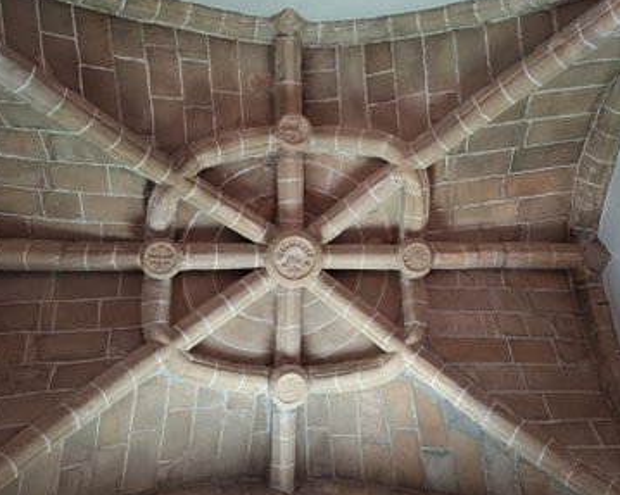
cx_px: 321
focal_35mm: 30
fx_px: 550
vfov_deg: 48.5
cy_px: 231
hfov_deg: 58.8
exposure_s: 1/20
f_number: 1.8
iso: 500
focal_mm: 5.54
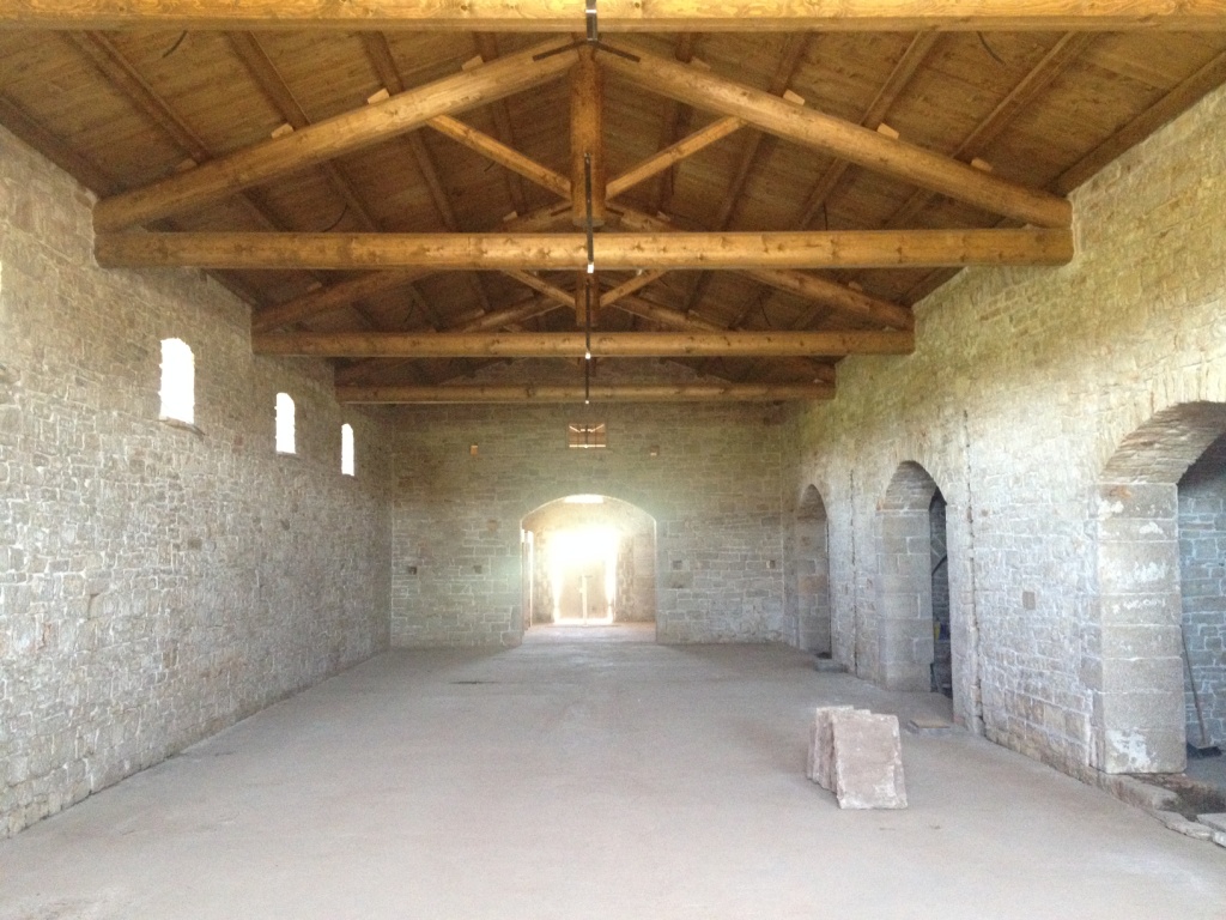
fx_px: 1240
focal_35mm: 35
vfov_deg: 40.7
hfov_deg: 52.6
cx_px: 613
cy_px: 460
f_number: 2.4
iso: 400
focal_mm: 4.28
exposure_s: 1/20
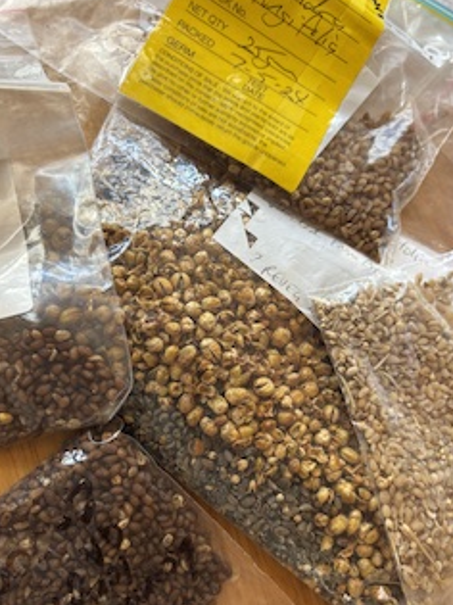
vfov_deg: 55.3
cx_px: 207
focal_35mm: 33
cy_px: 328
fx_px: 576
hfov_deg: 42.9
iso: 80
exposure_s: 1/50
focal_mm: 5.96
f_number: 1.6
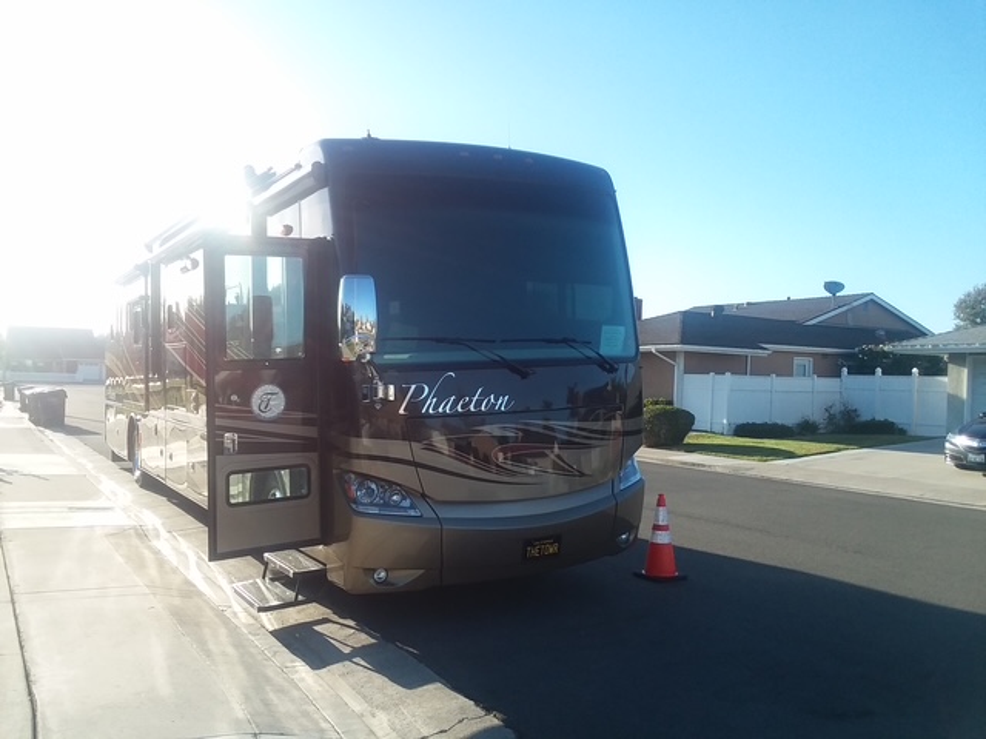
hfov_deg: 61.7
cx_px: 493
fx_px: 826
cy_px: 370
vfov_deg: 48.2
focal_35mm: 29
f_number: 1.9
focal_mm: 2.47
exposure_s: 1/680
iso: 40
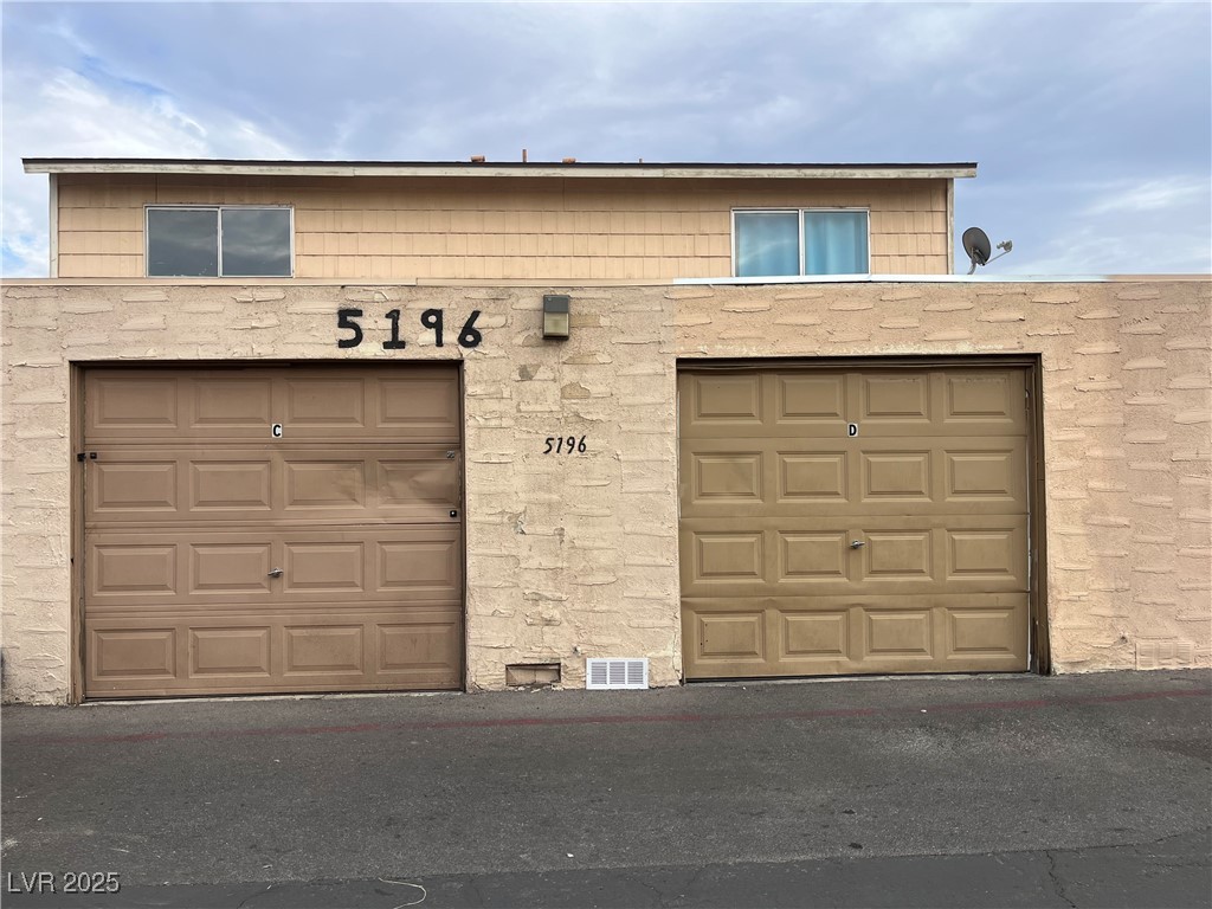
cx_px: 606
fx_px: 910
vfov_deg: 53.1
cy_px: 454
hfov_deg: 67.3
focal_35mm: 26
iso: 50
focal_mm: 5.1
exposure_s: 1/1776
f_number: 1.6
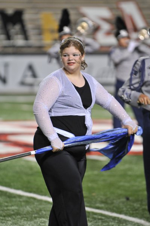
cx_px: 75
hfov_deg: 4.6
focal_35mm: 300
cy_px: 113
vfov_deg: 6.9
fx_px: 1878
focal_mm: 200
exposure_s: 1/250
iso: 800
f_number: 2.8
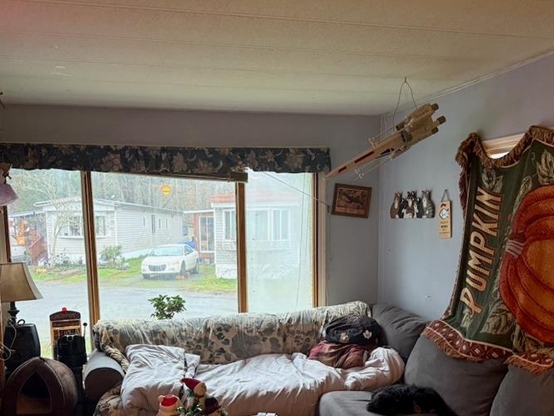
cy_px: 300
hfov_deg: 50.0
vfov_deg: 37.9
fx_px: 592
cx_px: 239
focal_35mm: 37
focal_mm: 6.76
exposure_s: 1/60
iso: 500
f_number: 1.78
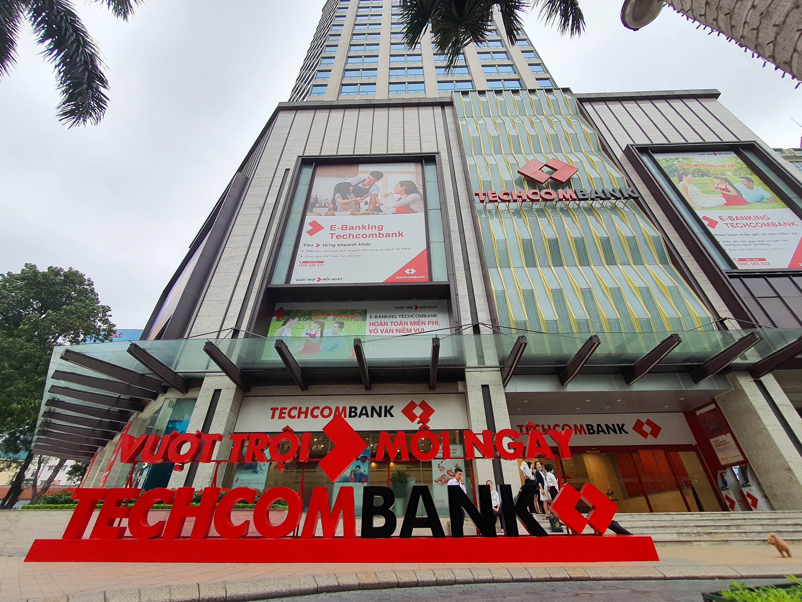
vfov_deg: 89.9
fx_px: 301
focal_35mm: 13
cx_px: 401
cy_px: 301
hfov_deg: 106.2
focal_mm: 1.8
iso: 50
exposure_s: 1/100
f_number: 2.2
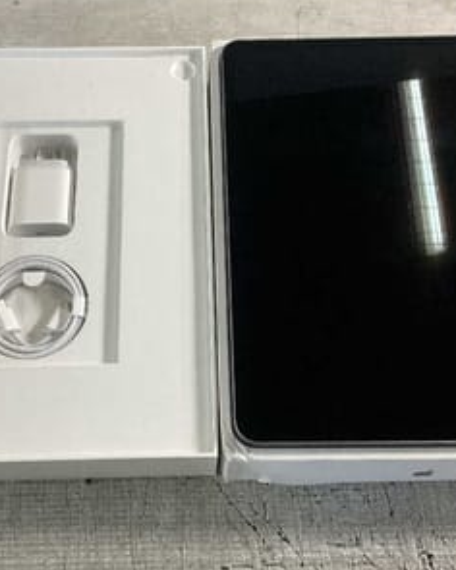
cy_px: 254
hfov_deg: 31.4
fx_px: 810
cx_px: 195
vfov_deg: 38.7
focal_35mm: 48
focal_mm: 3
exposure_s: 1/50
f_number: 1.8
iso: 50
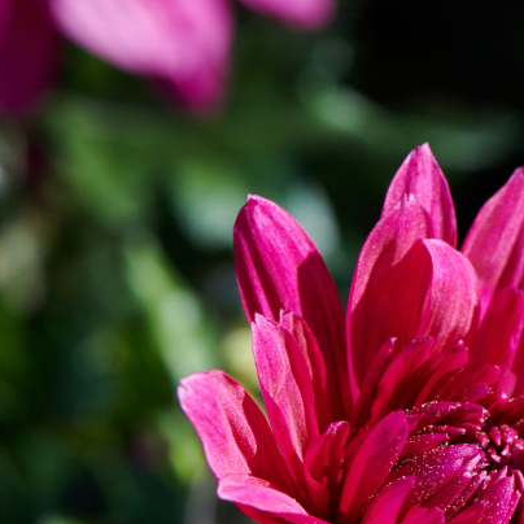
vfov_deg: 7.7
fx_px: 3871
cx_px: 617
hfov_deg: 7.7
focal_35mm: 226
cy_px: 421
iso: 1600
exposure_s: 1/320
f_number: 20
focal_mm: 105
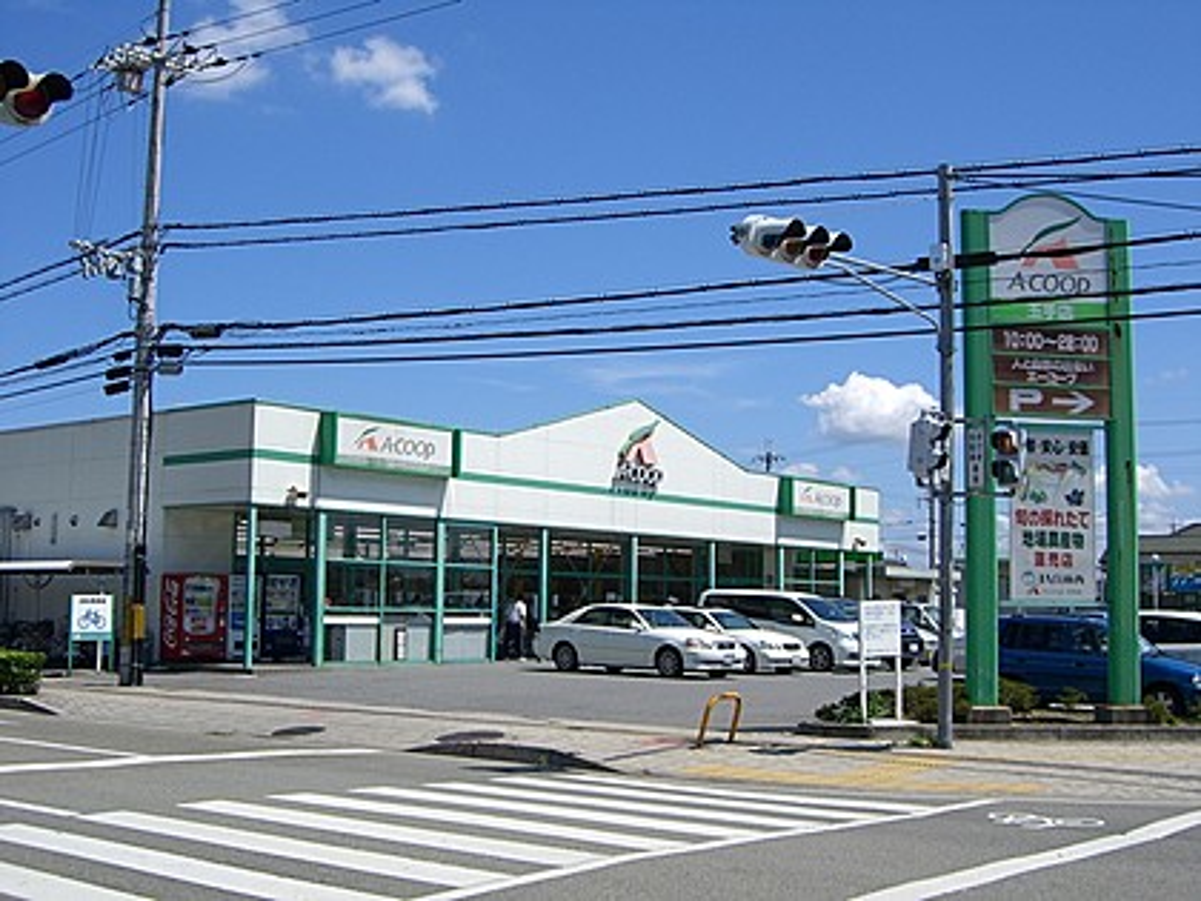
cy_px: 450
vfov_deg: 30.9
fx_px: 1631
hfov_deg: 40.4
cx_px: 600
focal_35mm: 47
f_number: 4.8
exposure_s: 1/800
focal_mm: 7.6
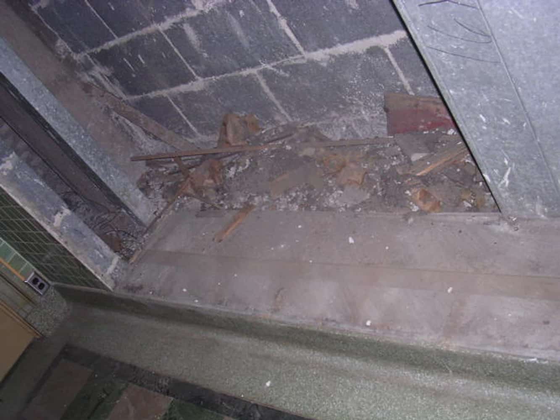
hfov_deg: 49.0
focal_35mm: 38
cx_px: 280
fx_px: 615
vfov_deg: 37.7
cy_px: 210
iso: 252
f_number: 2.8
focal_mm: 5.8
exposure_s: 1/60.1
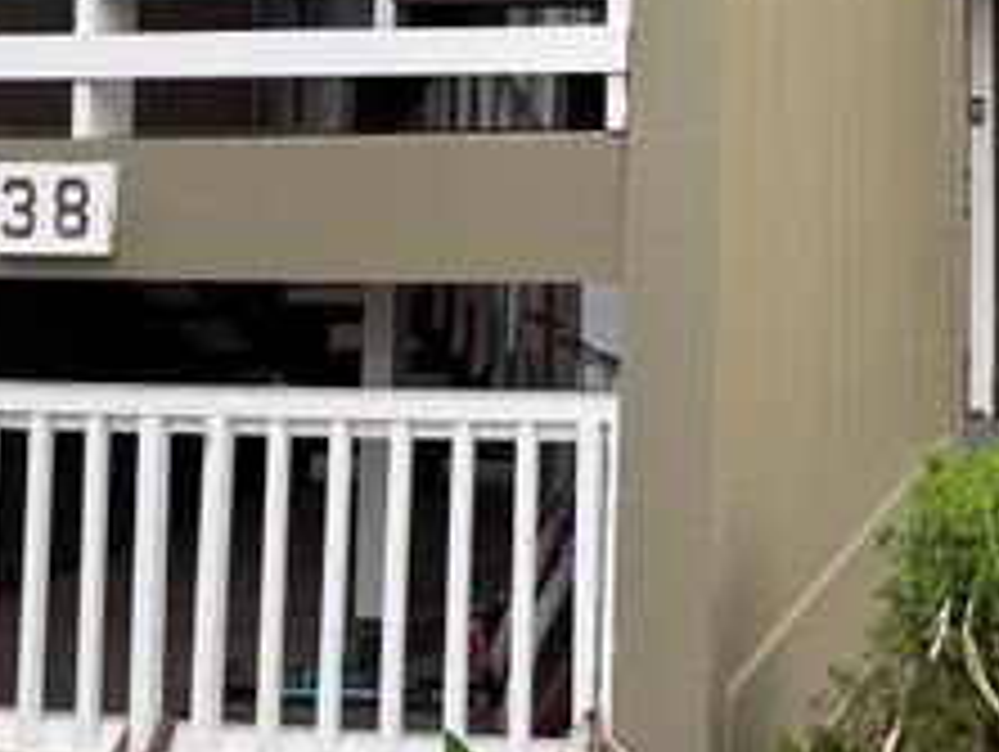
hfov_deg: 33.2
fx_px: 1560
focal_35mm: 54
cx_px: 945
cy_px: -16
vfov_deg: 25.6
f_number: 1.78
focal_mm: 6.76
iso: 80
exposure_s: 1/504
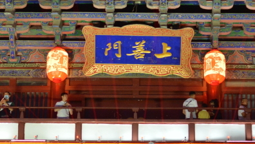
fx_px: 963
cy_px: 157
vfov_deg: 8.5
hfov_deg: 15.1
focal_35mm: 142
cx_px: 118
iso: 800
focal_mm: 35
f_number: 1.8
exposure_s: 1/160
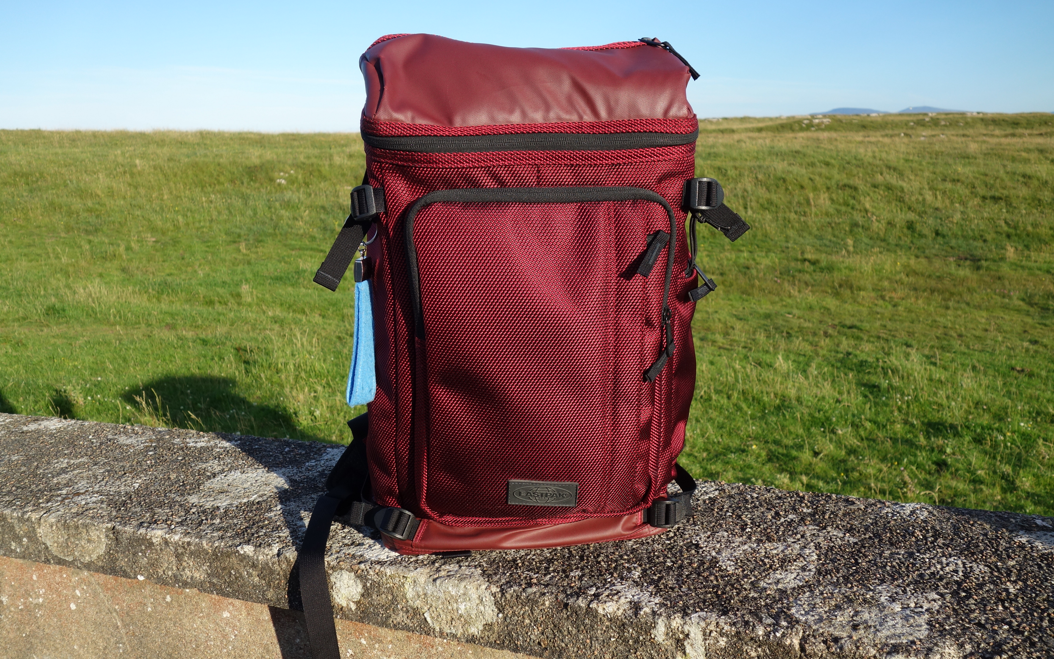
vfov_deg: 40.6
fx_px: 890
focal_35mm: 31
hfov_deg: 61.2
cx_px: 526
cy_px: 322
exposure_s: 1/320
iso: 125
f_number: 5.6
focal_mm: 11.32
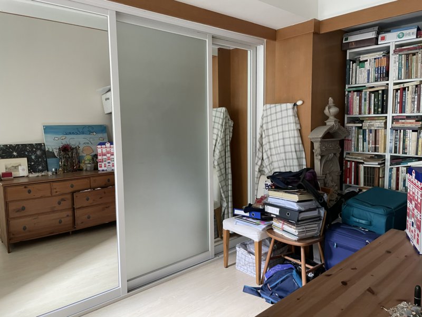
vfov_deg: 53.1
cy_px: 158
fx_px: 317
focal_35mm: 26
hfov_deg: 67.3
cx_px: 211
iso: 250
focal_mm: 4.2
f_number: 1.6
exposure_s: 1/60
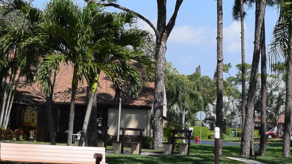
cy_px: 111
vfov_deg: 7.1
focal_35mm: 172
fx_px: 1332
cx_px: 45
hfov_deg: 12.4
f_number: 11
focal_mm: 24
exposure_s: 1/500
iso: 200
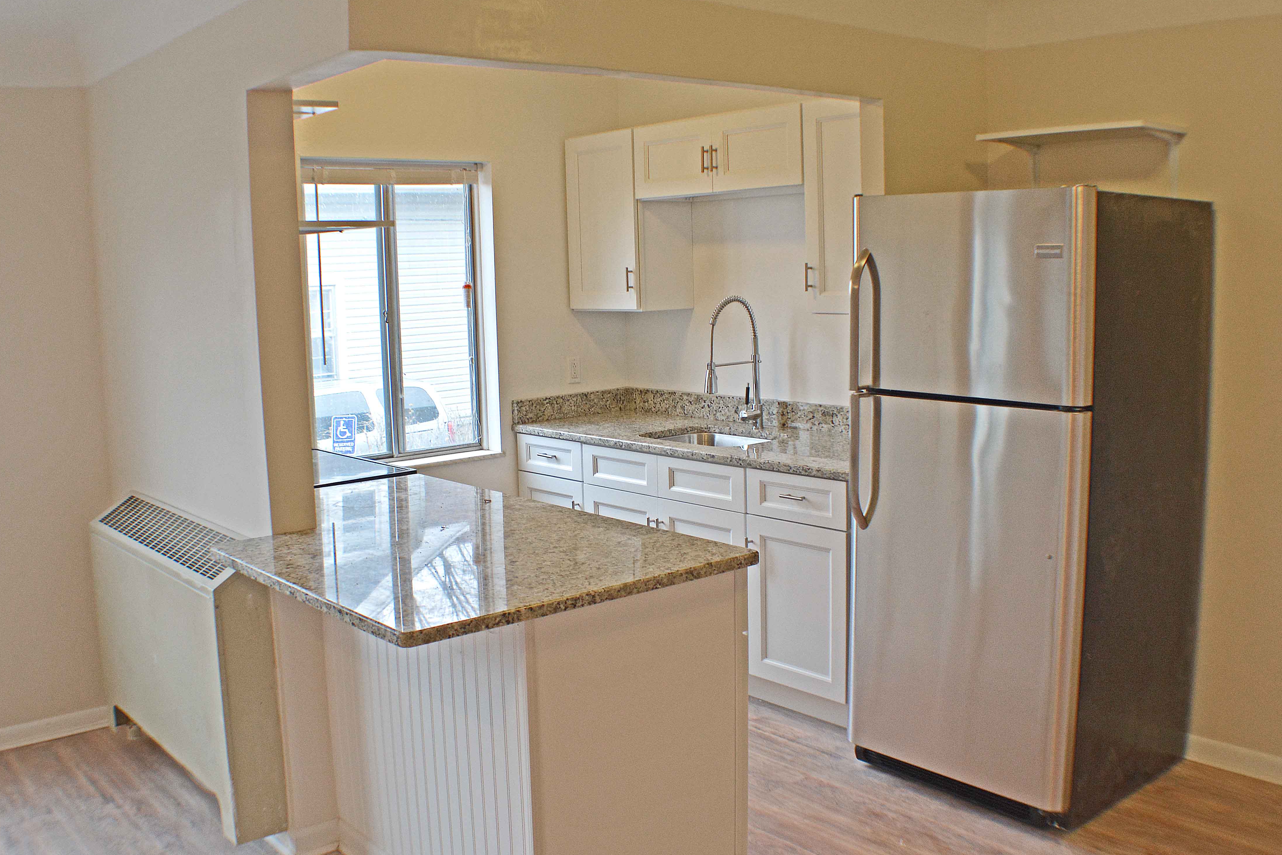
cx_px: 576
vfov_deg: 29.9
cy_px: 430
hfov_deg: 43.6
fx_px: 1602
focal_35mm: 45
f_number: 4.5
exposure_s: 1/80
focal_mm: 22
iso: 400
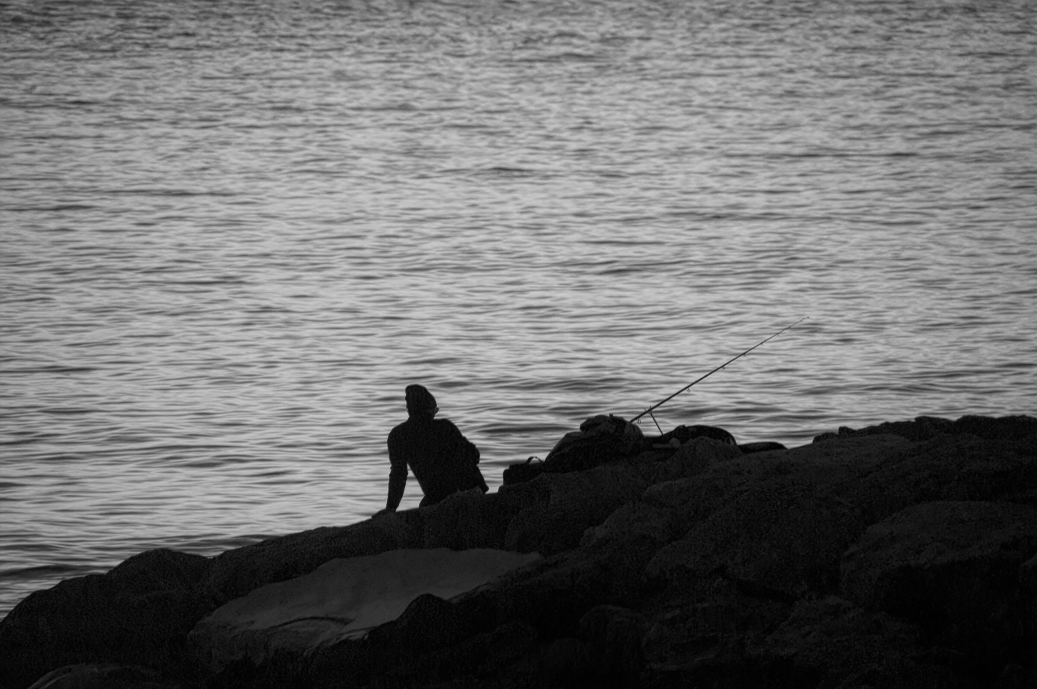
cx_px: 518
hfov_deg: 5.5
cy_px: 344
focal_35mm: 375
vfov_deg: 3.7
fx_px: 10793
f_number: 6.3
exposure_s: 1/180
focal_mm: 250
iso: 1000
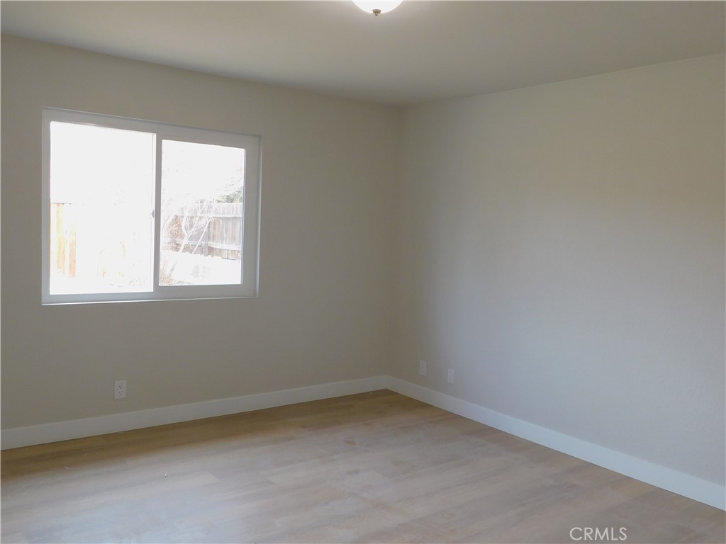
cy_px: 272
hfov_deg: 60.0
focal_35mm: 30
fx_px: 629
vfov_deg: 46.8
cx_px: 363
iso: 160
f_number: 3.2
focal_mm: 5.3
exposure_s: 1/30
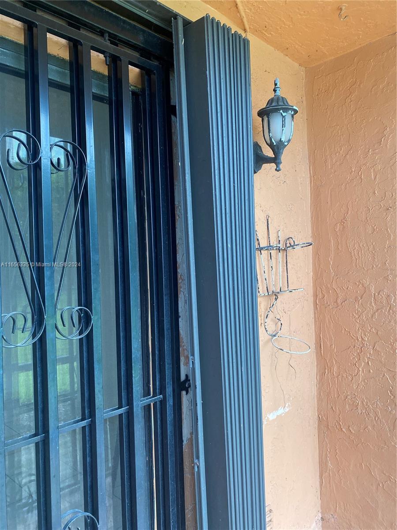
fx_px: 398
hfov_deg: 53.1
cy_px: 265
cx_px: 198
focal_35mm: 26
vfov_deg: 67.3
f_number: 1.8
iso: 100
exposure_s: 1/121
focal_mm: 4.25
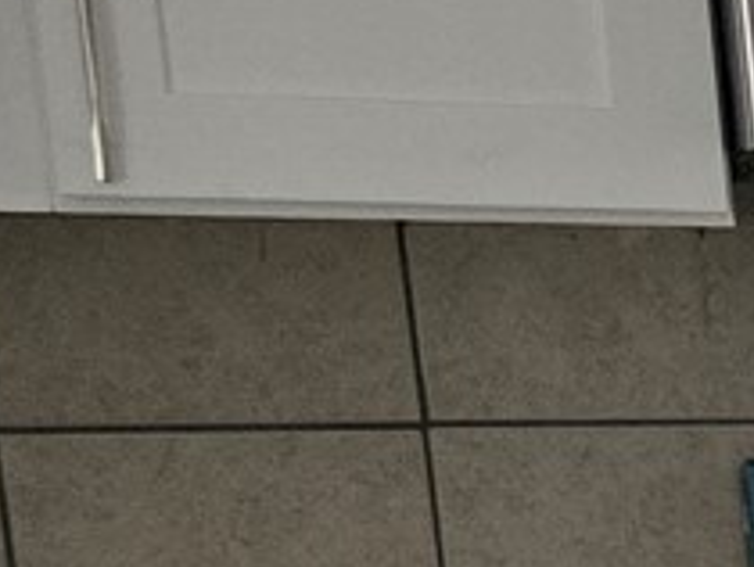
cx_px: 2542
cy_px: 1238
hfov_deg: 8.6
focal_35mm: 175
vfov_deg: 8.0
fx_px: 3816
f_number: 1.7
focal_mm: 6.3
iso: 200
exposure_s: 1/120
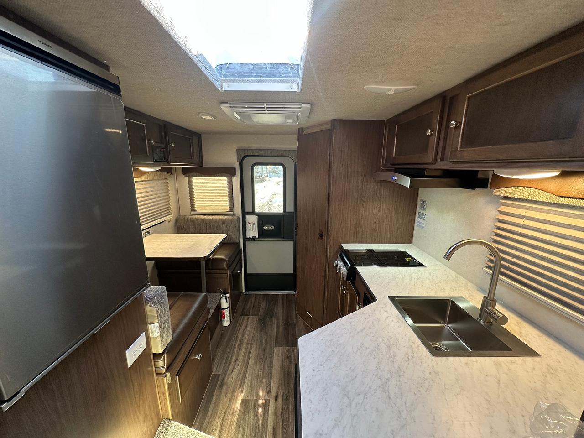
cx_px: 292
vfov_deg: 85.7
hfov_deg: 102.1
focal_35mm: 14
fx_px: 236
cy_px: 219
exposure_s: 1/99
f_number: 2.2
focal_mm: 2.22
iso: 125
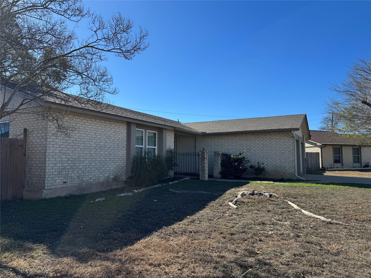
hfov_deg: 71.6
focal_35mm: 24
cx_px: 186
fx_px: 257
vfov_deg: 56.8
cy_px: 139
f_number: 1.78
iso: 80
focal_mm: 6.76
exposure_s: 1/4049
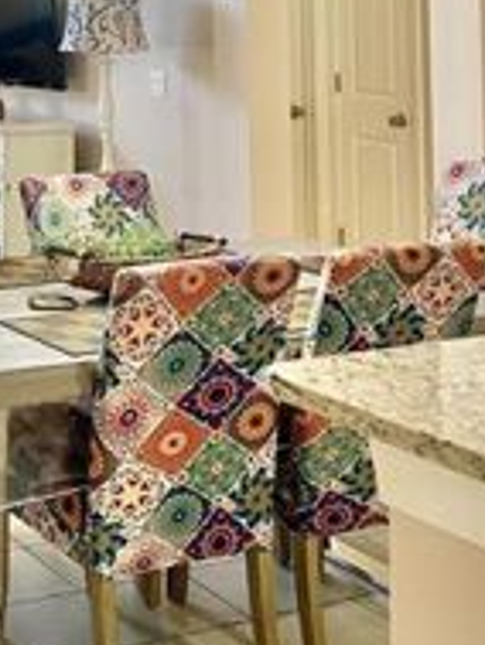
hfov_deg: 18.9
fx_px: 1362
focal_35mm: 73
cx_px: -125
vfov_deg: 24.8
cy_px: -65
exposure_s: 1/60
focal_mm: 4.2
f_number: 1.6
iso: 100
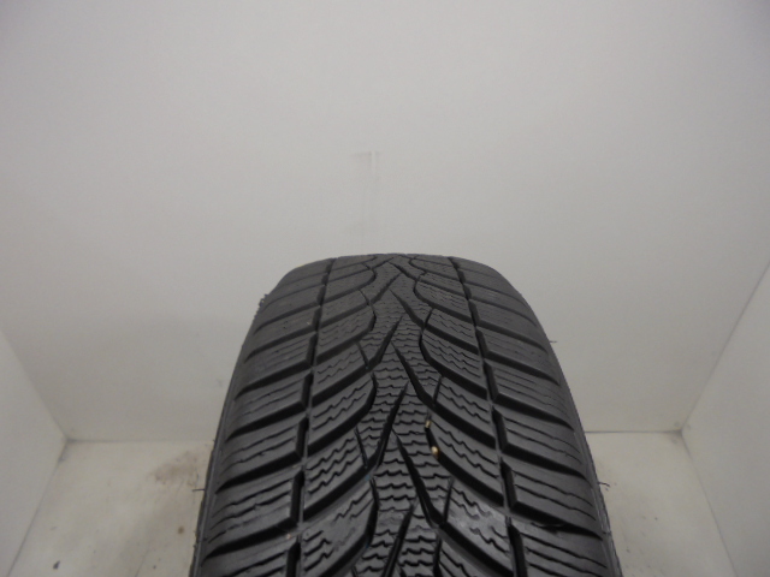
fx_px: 578
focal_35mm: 26
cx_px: 385
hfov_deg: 67.3
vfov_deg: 53.1
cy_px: 288
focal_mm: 4.6
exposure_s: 1/30
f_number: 3.5
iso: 100
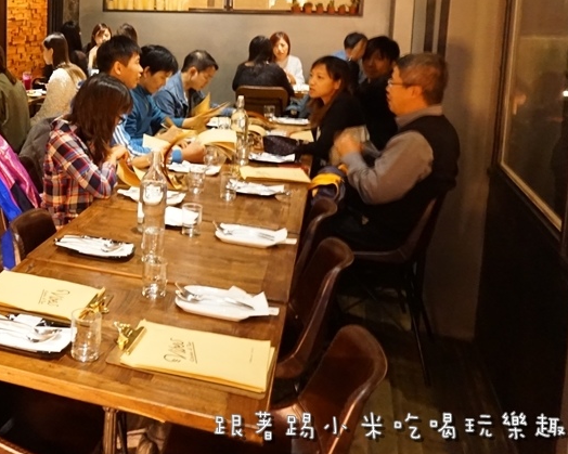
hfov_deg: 38.1
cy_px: 88
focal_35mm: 44
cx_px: 21
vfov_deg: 33.1
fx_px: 740
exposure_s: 1/8
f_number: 4.5
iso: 3200
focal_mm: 16
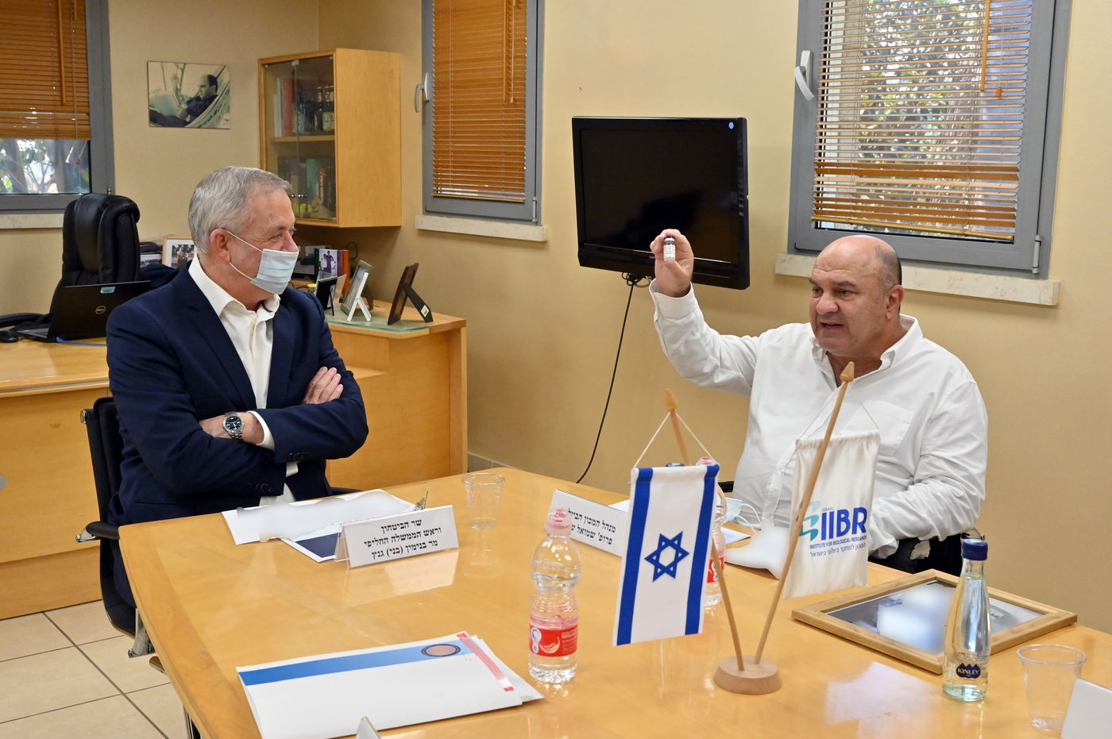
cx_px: 556
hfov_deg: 48.5
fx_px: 1235
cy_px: 370
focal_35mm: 40
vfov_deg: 33.3
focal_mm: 40
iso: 5000
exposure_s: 1/320
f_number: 10
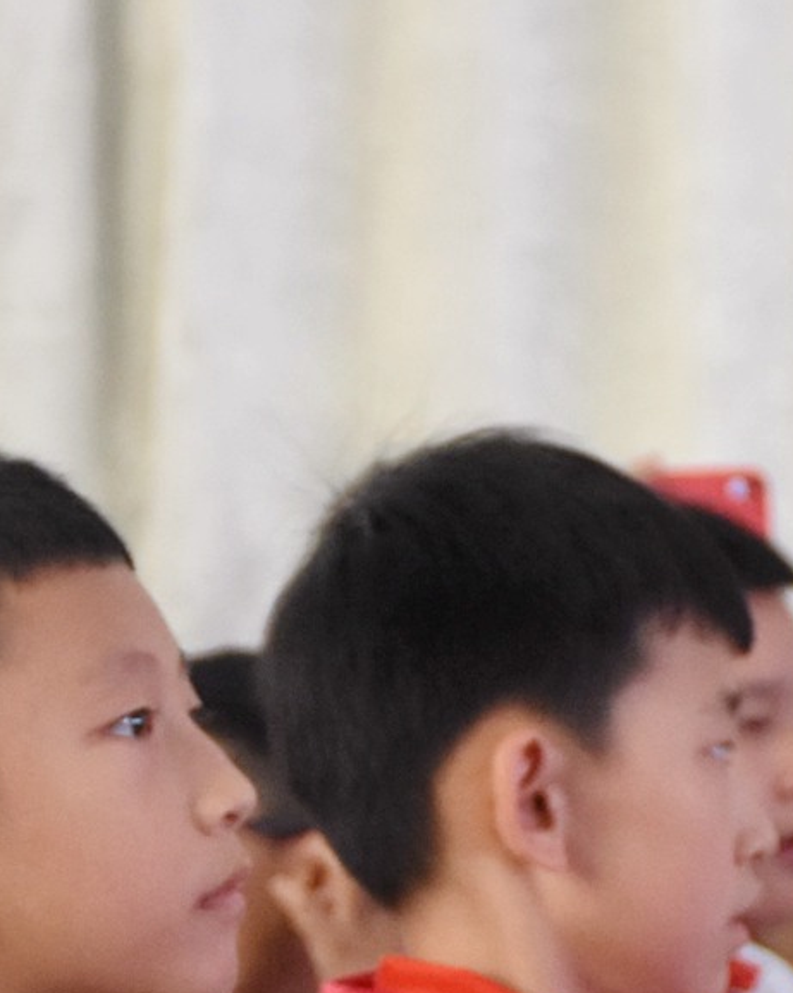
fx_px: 13330
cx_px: 365
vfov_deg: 4.2
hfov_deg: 3.4
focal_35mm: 454
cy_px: 1442
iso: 1600
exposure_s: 1/100
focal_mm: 62
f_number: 5
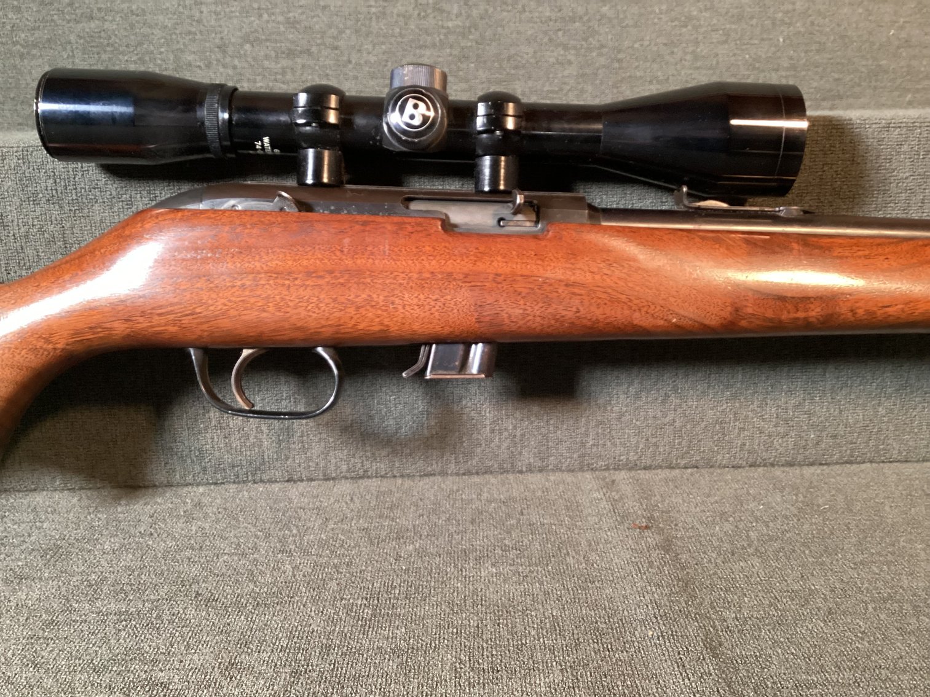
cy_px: 348
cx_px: 465
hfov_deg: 58.3
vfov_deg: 45.4
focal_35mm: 31
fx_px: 833
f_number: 2.4
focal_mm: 3.3
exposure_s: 1/40
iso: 400
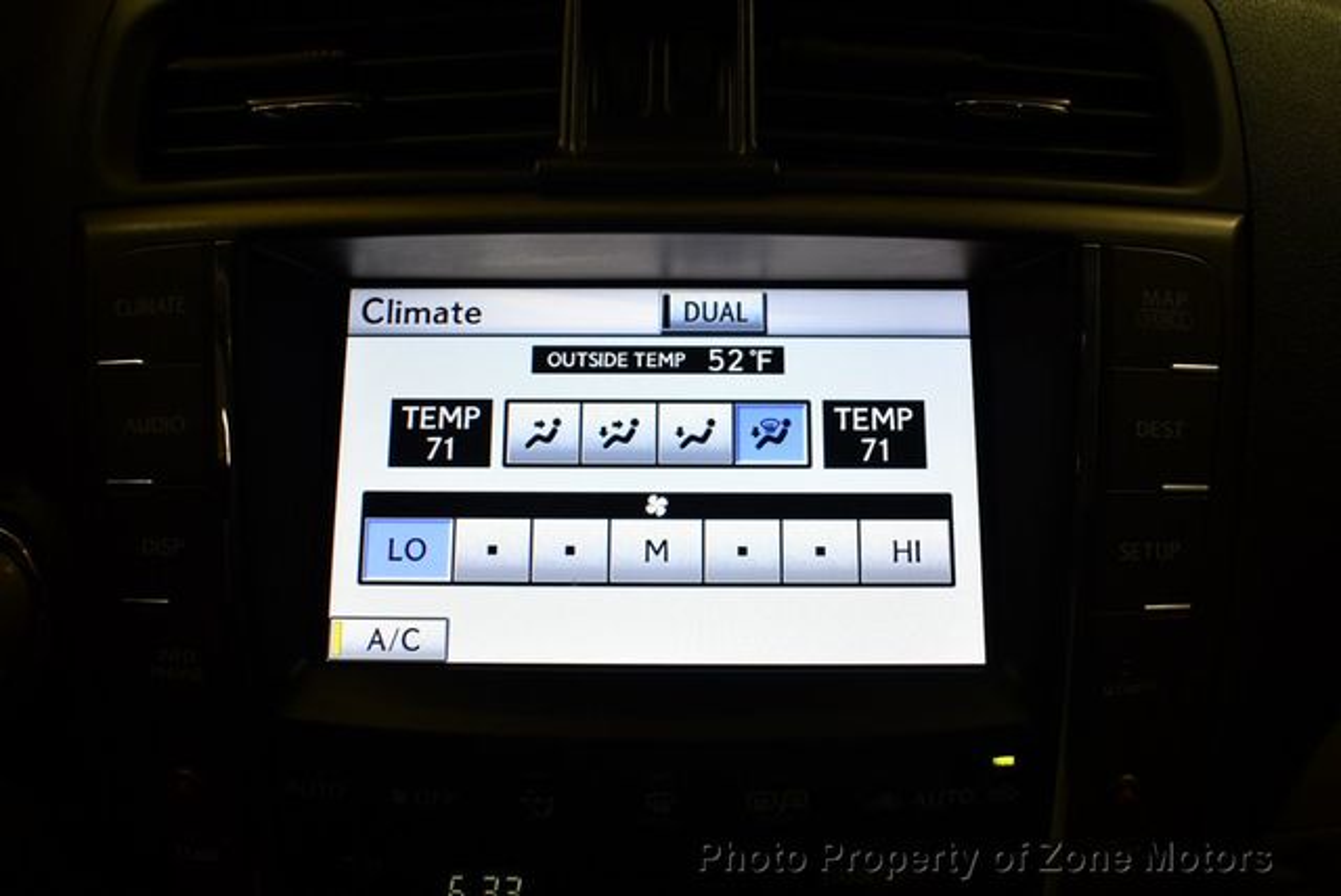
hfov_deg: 53.1
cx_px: 670
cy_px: 448
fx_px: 1342
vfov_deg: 36.9
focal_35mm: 36
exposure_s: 1/250
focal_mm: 18
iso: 640
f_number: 3.5
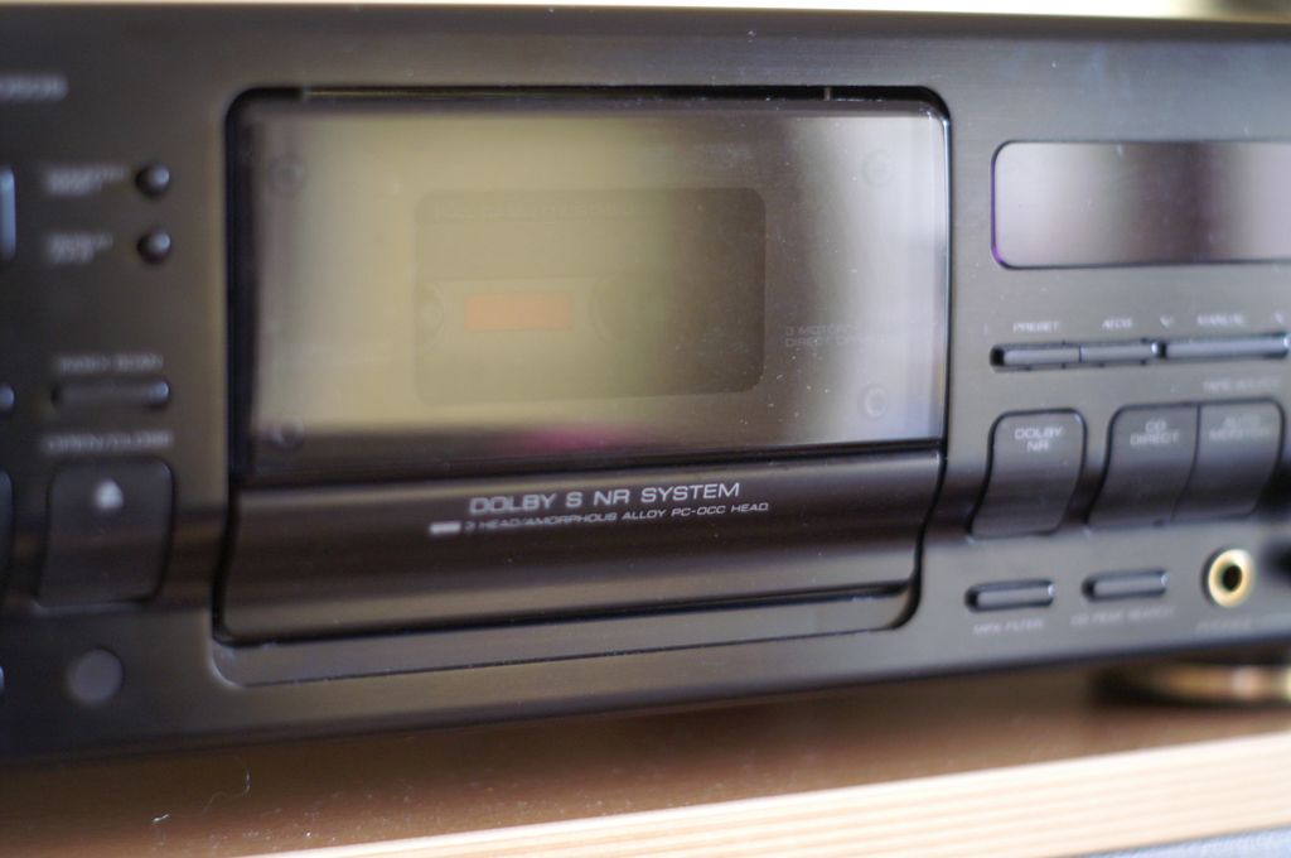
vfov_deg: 18.1
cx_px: 646
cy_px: 429
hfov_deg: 27.0
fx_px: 2686
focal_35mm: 75
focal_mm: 50
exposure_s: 1/50
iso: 800
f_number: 2
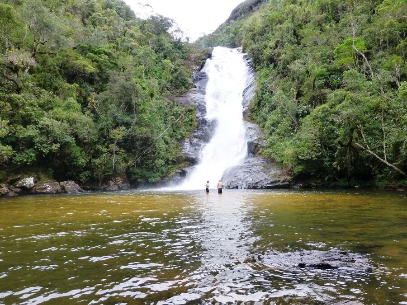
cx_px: 204
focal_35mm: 24
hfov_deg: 71.6
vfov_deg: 56.8
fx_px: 282
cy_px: 152
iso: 160
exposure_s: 1/125
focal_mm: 4.3
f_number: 4
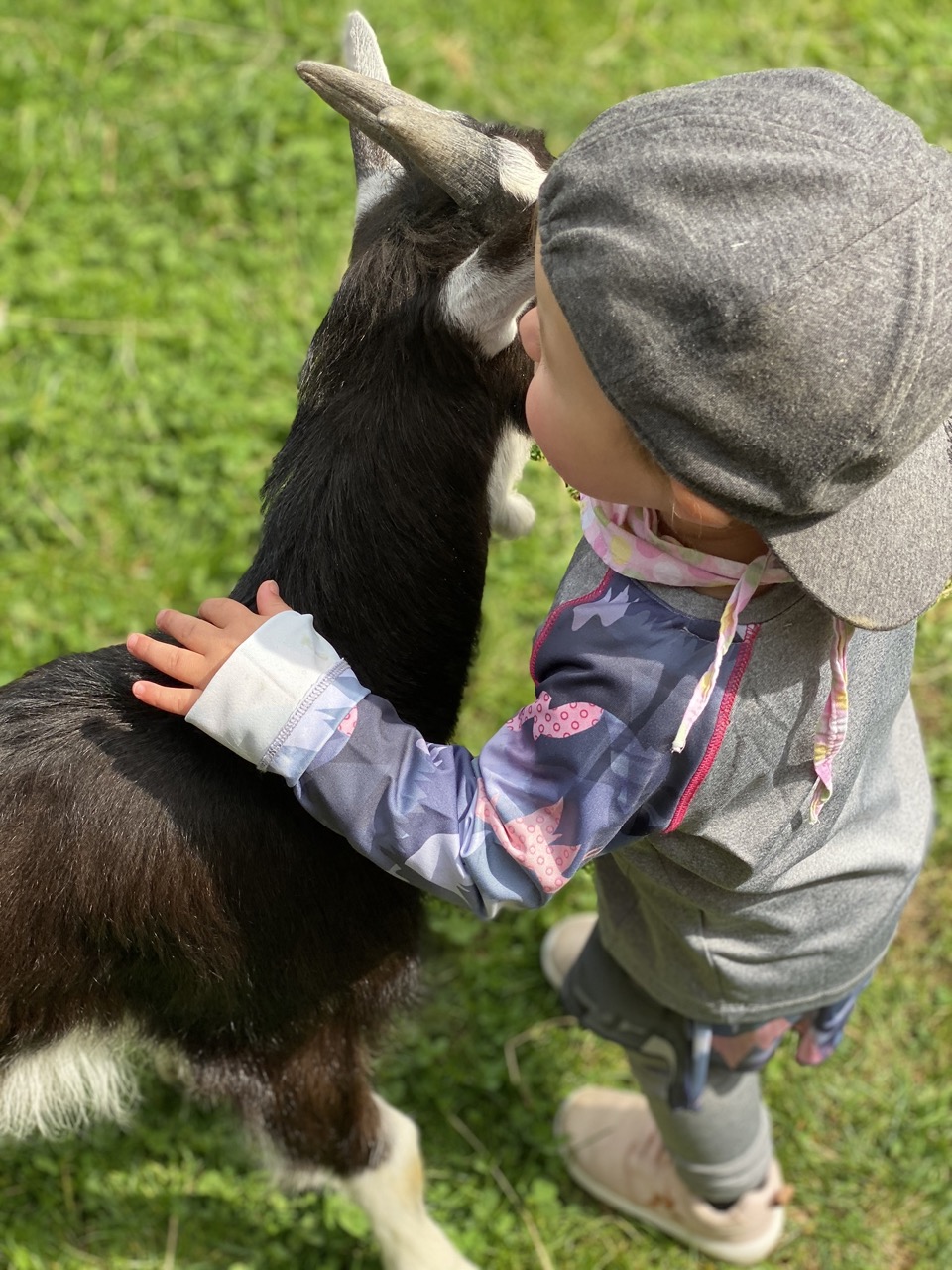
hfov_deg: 28.0
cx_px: 476
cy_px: 635
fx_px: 1907
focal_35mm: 52
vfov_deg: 36.8
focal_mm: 6
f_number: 2
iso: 20
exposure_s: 1/372
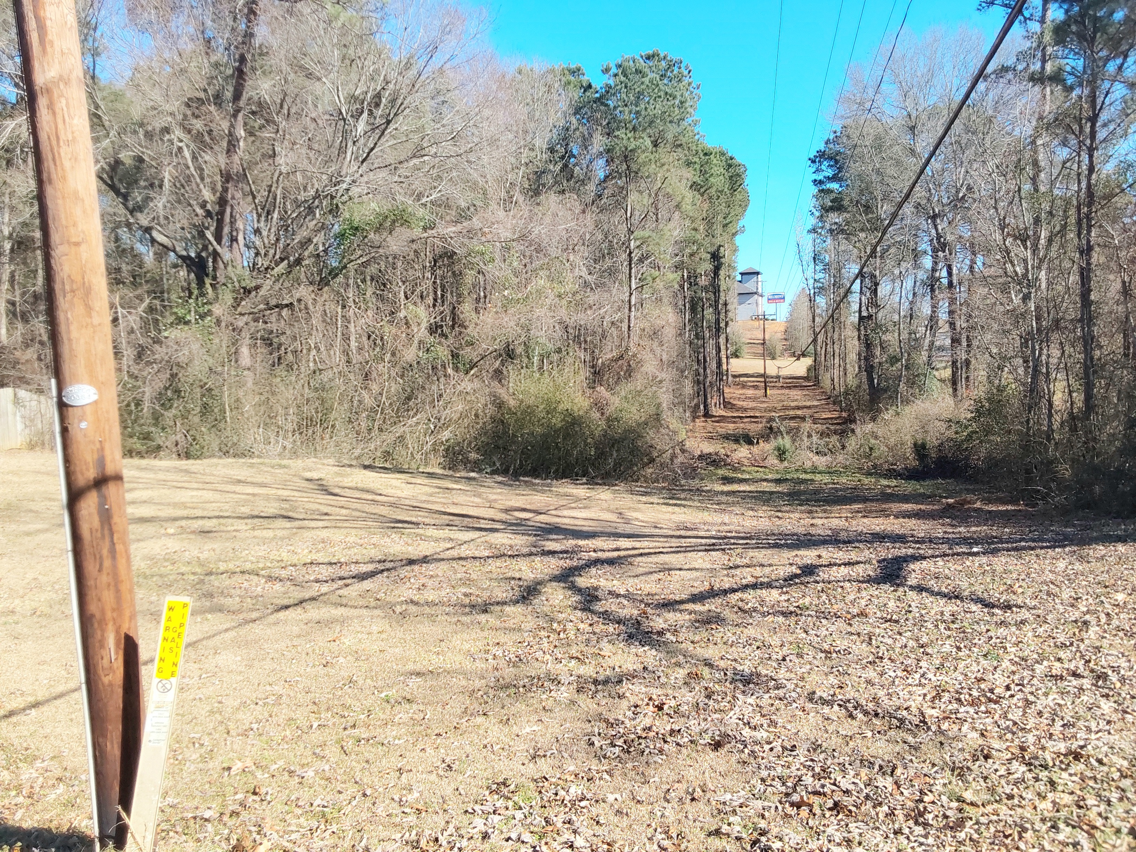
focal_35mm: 28
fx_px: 919
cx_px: 568
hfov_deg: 63.4
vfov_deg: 49.7
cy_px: 426
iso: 50
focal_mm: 2.91
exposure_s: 1/909
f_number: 1.9
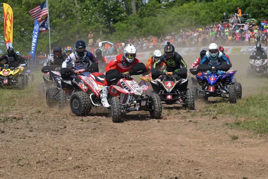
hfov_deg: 15.2
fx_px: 1005
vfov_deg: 10.2
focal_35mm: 135
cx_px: 134
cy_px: 90
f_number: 5.6
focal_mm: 90
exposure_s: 1/1250
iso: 160
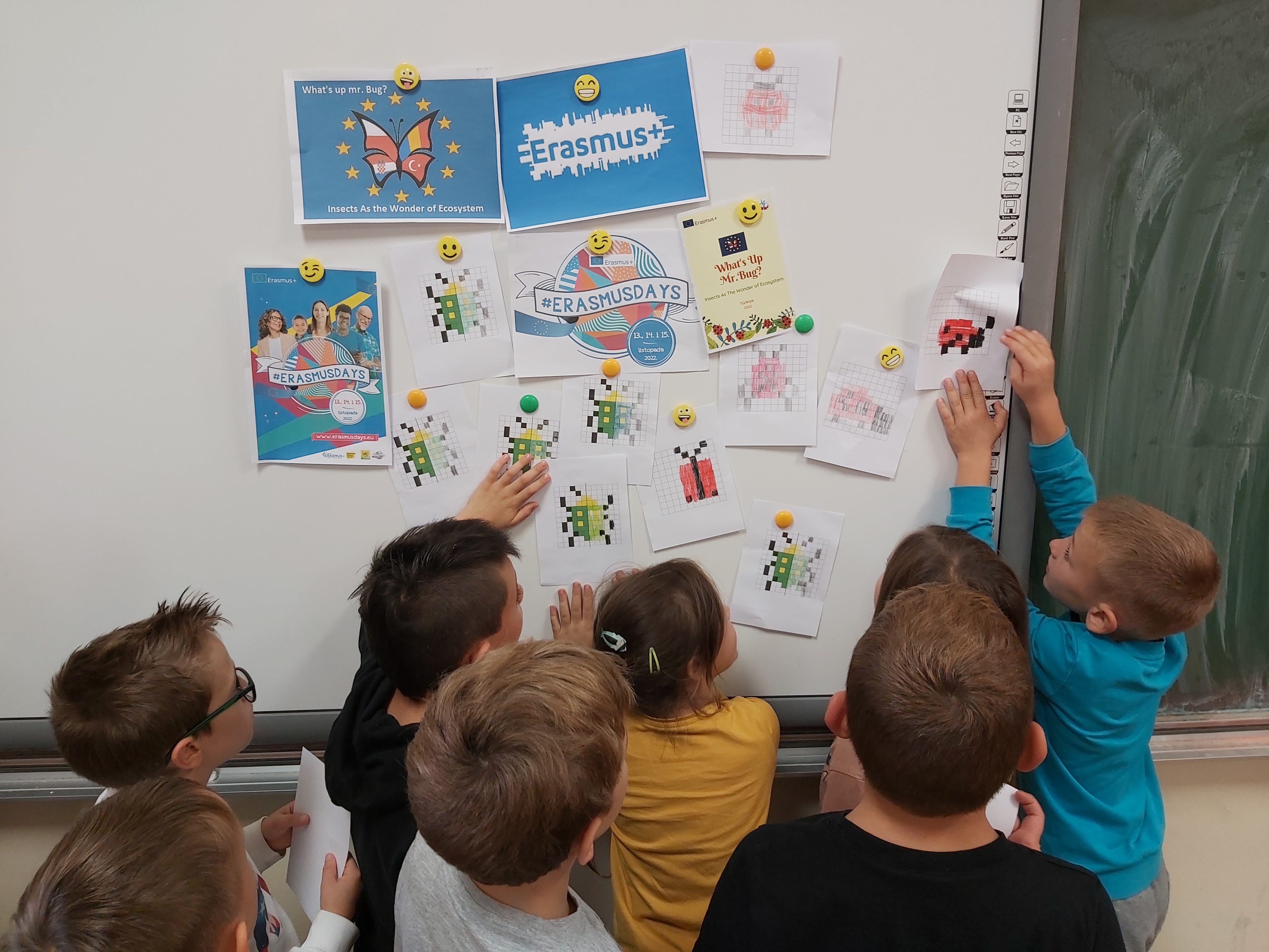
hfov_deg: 67.3
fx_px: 953
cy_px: 476
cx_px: 634
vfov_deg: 53.1
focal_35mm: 26
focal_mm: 3.92
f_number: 1.7
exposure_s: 1/50
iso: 100
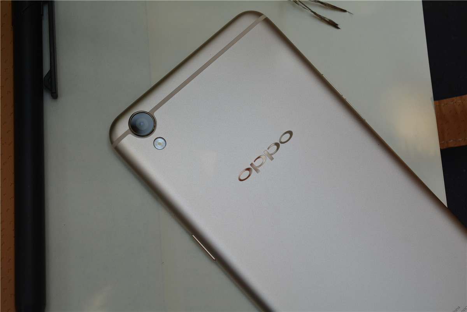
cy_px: 156
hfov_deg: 29.9
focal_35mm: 68
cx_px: 234
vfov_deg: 20.2
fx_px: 876
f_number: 8
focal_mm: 45
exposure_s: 1/250
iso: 100
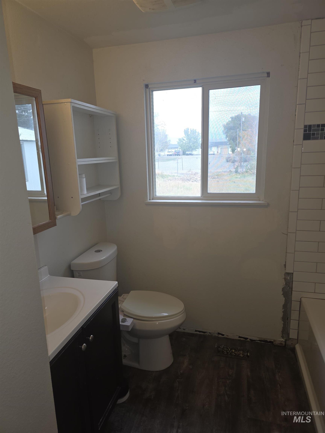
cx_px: 162
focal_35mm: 23
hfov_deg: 58.9
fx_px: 288
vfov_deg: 73.9
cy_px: 216
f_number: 1.7
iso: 32
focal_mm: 6.3
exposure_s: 1/60
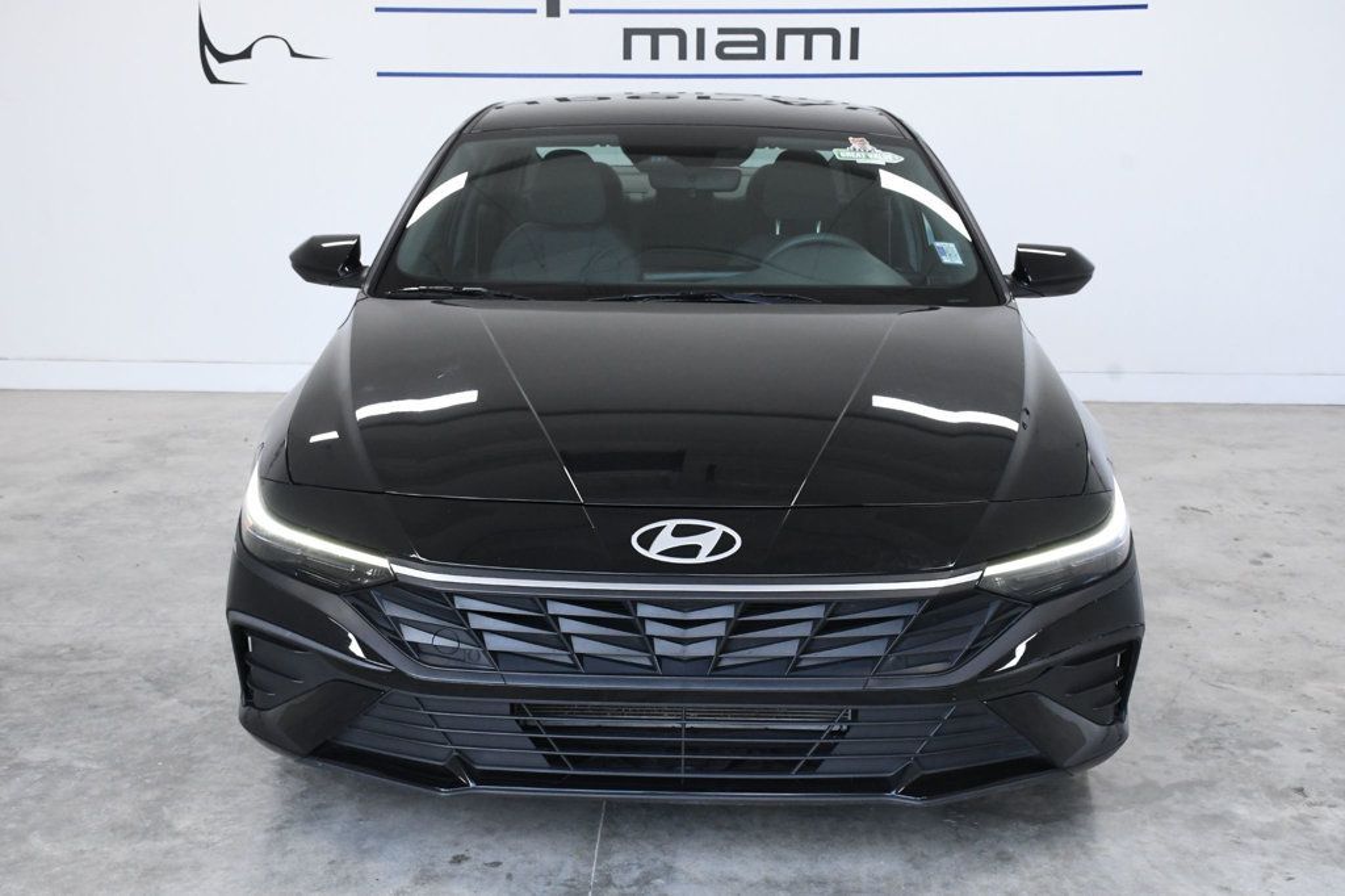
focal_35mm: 45
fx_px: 1681
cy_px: 448
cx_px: 672
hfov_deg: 43.6
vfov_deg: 29.8
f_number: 10
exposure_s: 1/400
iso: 2500
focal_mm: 30
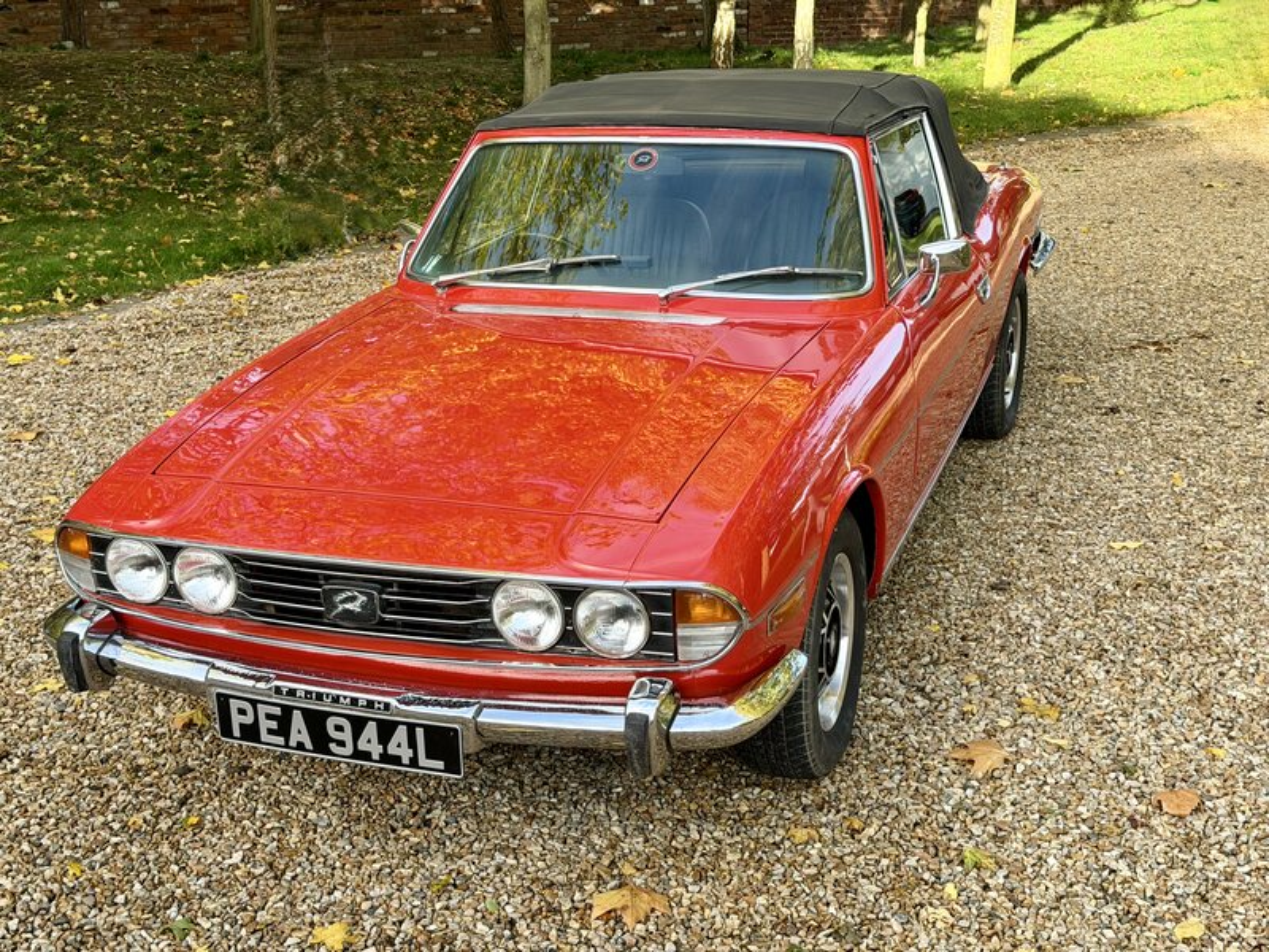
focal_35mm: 48
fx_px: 1760
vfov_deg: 30.3
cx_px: 634
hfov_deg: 39.7
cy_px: 476
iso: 80
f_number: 1.78
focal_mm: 6.76
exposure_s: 1/631
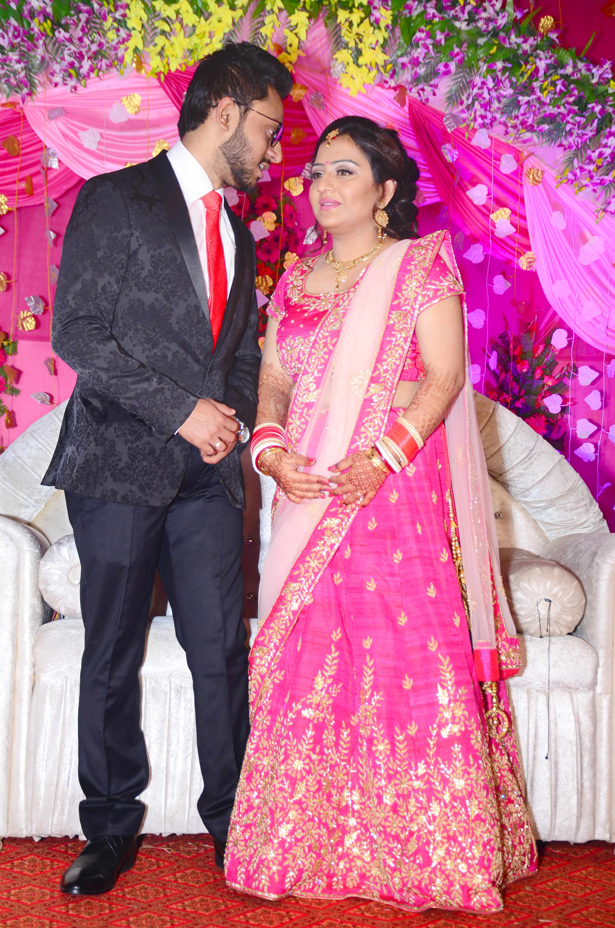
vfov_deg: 35.1
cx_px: 308
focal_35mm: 57
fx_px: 1467
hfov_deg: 23.7
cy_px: 464
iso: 640
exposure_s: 1/125
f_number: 4.5
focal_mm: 38
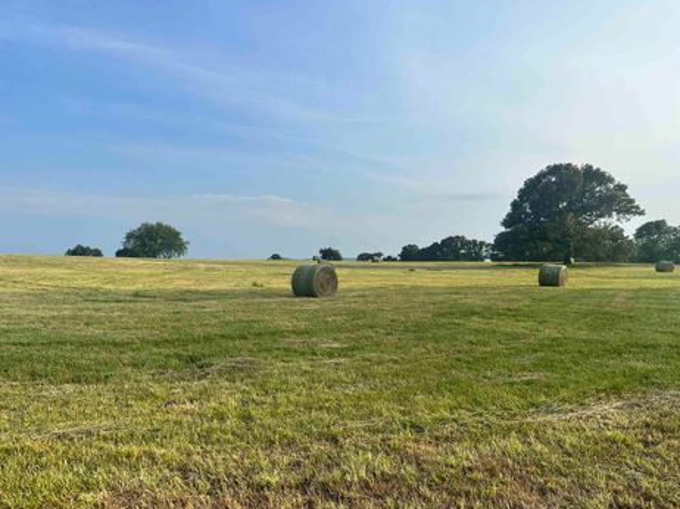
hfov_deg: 67.3
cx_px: 322
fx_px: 510
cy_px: 273
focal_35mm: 26
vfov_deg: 53.0
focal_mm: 6.86
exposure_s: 1/2882
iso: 80
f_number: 1.78
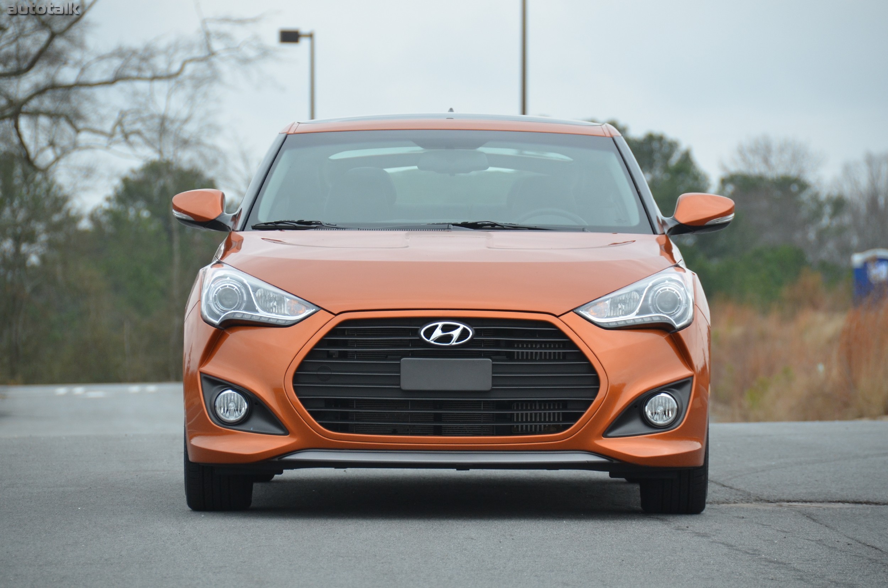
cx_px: 444
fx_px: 6277
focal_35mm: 255
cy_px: 294
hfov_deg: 8.1
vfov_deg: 5.4
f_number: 5.6
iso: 800
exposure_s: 1/500
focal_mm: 170
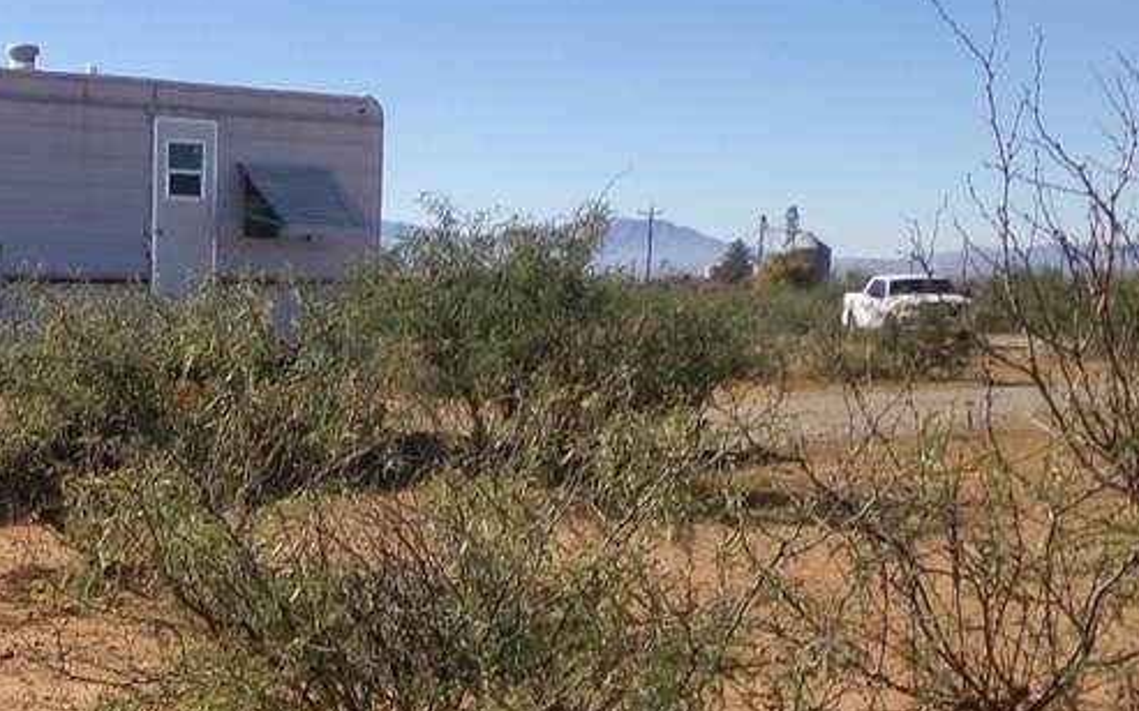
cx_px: -118
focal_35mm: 66
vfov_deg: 19.5
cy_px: 577
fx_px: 2049
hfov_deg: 28.2
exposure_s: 1/140
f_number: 11.07
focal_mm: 4.3
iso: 100
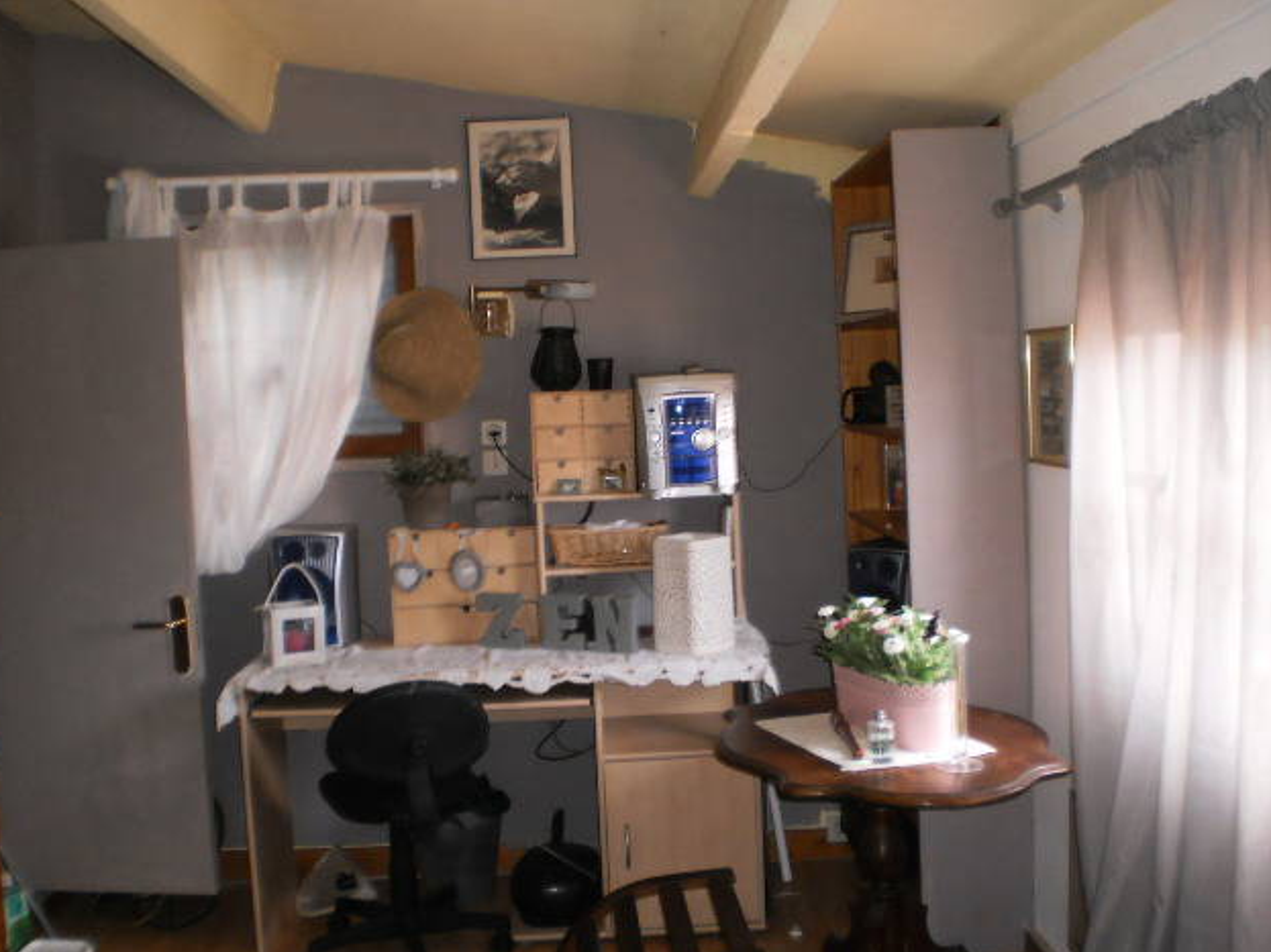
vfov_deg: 38.7
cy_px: 487
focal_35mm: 37
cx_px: 622
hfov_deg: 50.1
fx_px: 1358
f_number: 3.1
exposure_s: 1/30
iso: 200
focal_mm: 6.3
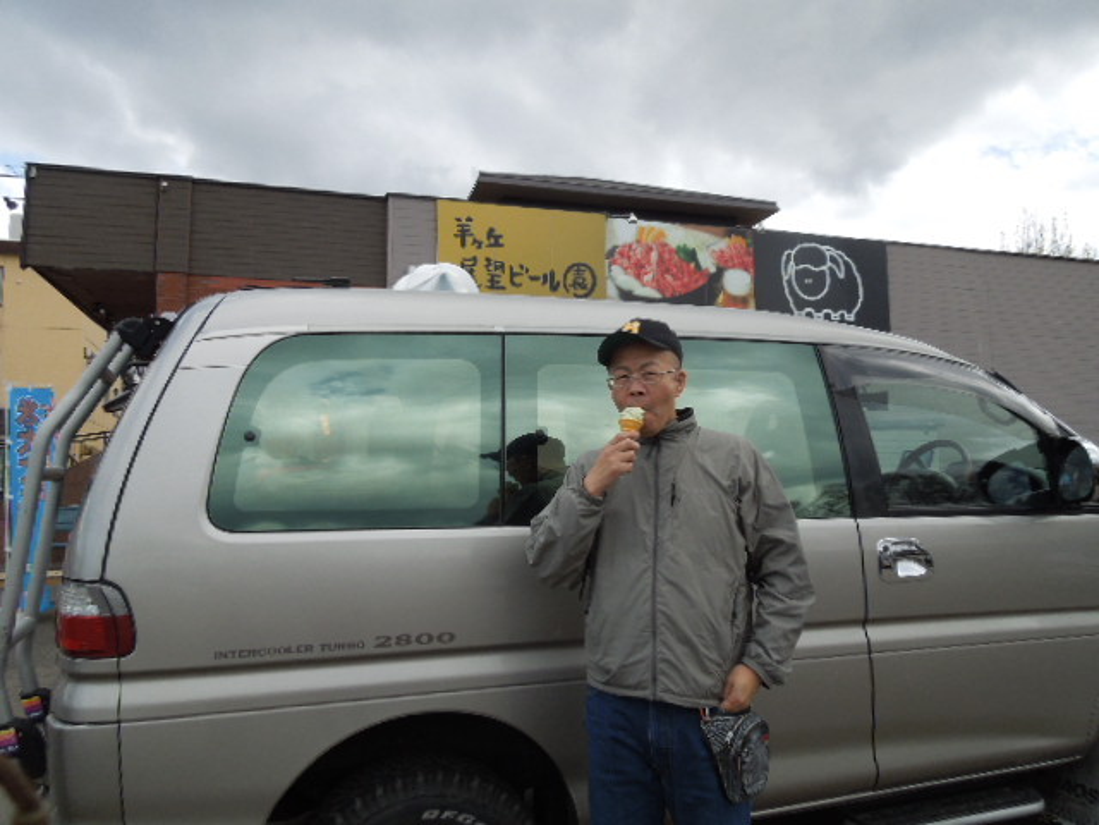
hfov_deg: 69.4
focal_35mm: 25
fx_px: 794
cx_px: 550
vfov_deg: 54.9
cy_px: 412
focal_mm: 4.5
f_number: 3.3
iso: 100
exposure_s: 1/1000
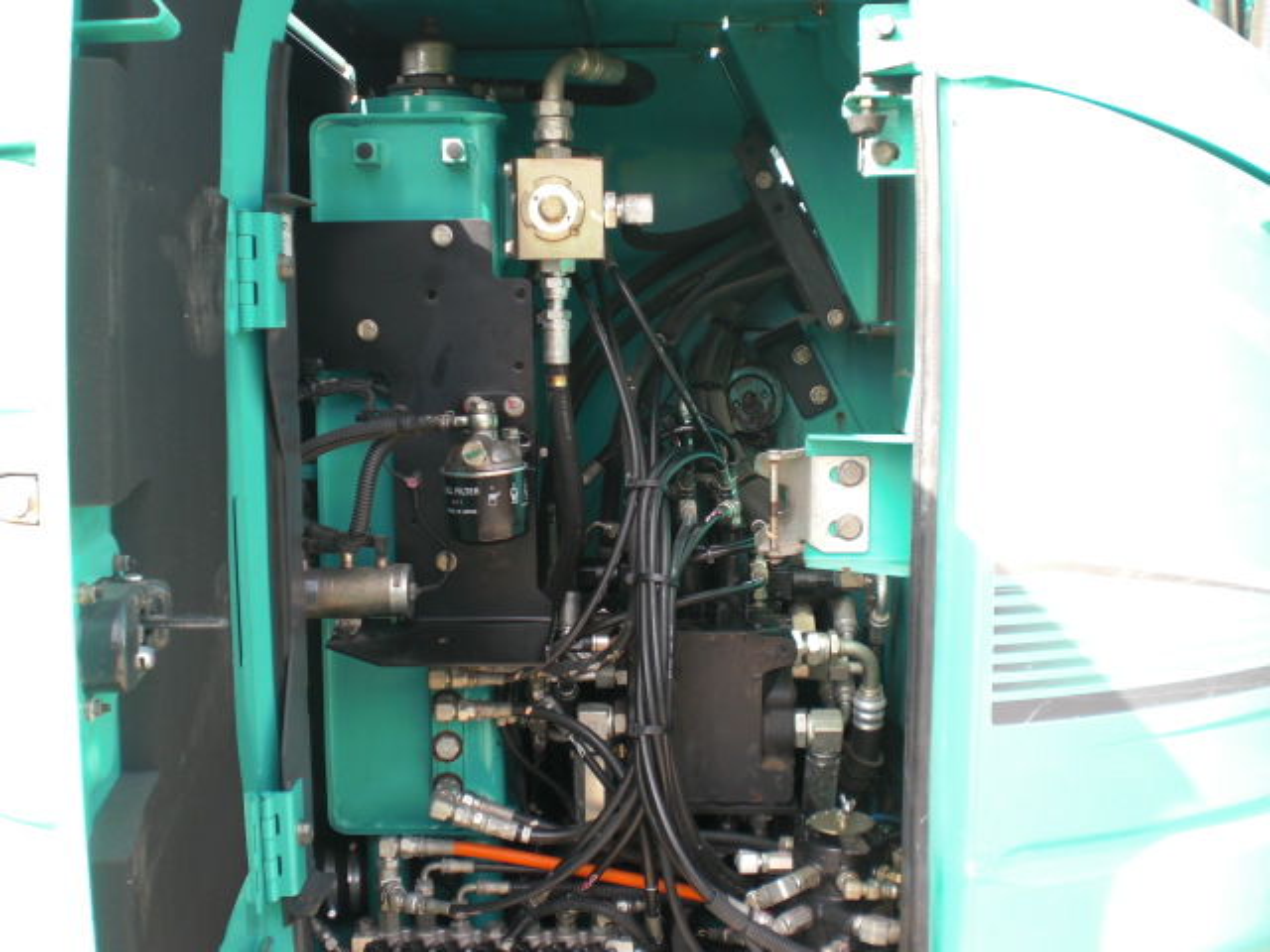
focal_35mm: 38
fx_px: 1394
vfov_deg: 37.7
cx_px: 635
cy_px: 476
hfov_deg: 49.0
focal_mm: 6.3
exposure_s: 1/100
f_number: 3.1
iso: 64
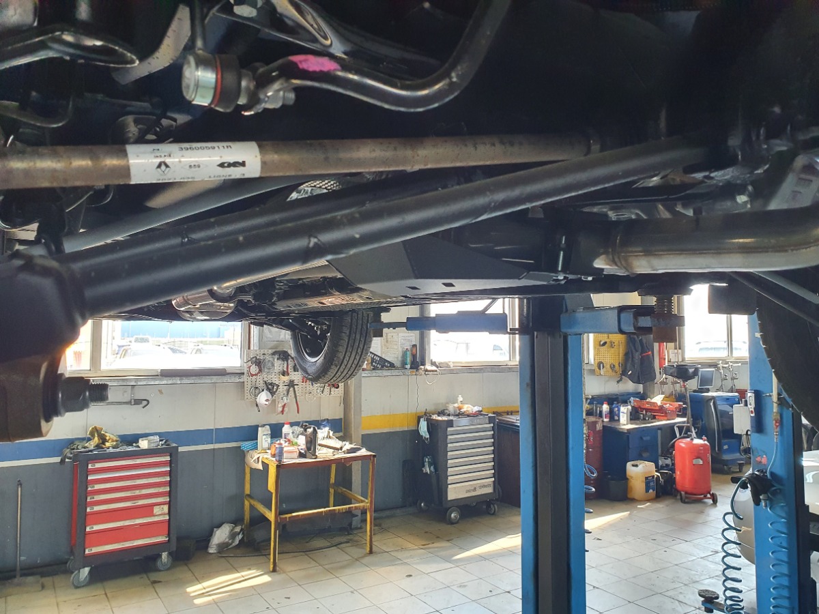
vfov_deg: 53.1
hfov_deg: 67.3
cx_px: 410
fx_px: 615
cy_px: 307
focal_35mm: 26
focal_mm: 4.32
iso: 250
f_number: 2.4
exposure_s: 1/100
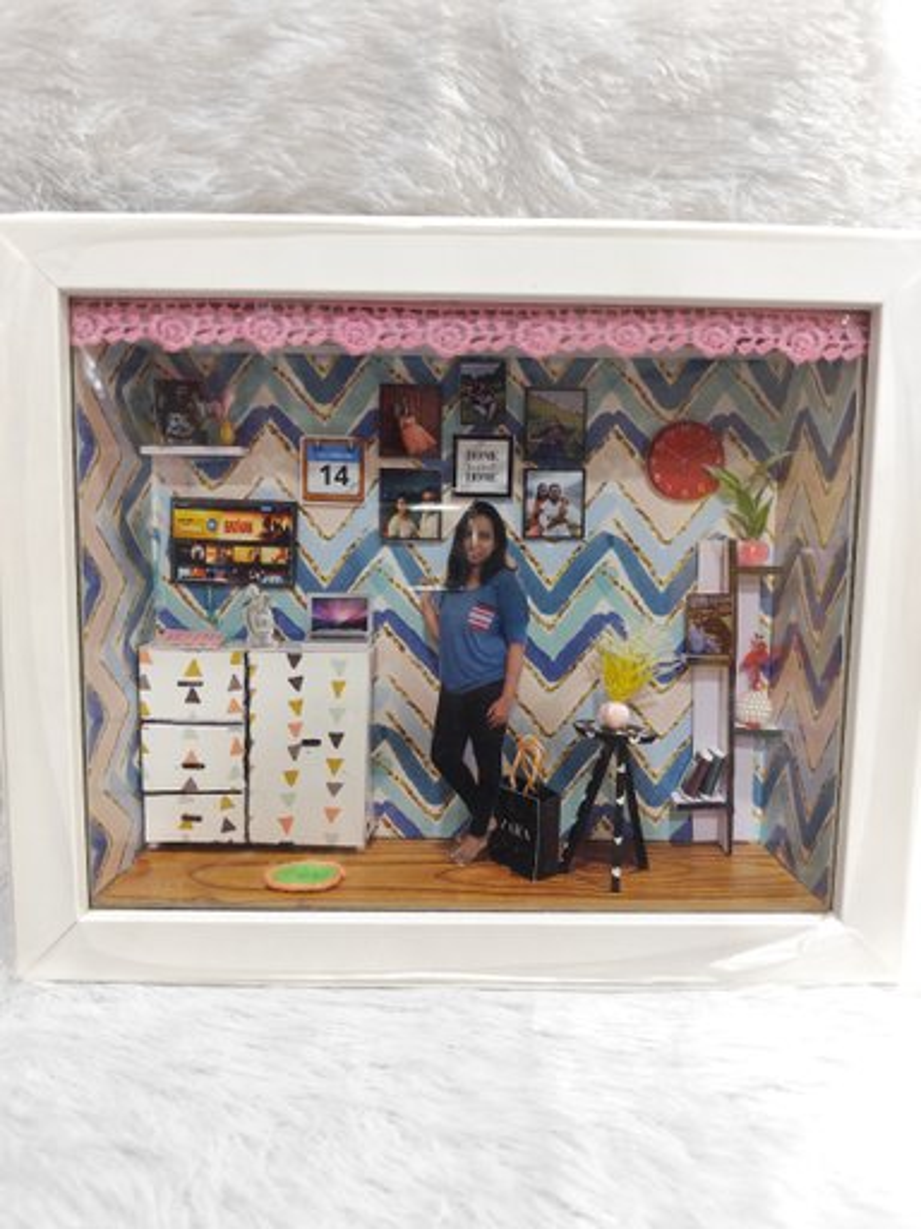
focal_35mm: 23
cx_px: 460
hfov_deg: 58.9
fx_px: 816
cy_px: 614
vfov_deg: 73.9
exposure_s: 1/50
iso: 800
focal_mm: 6.19
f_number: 1.65
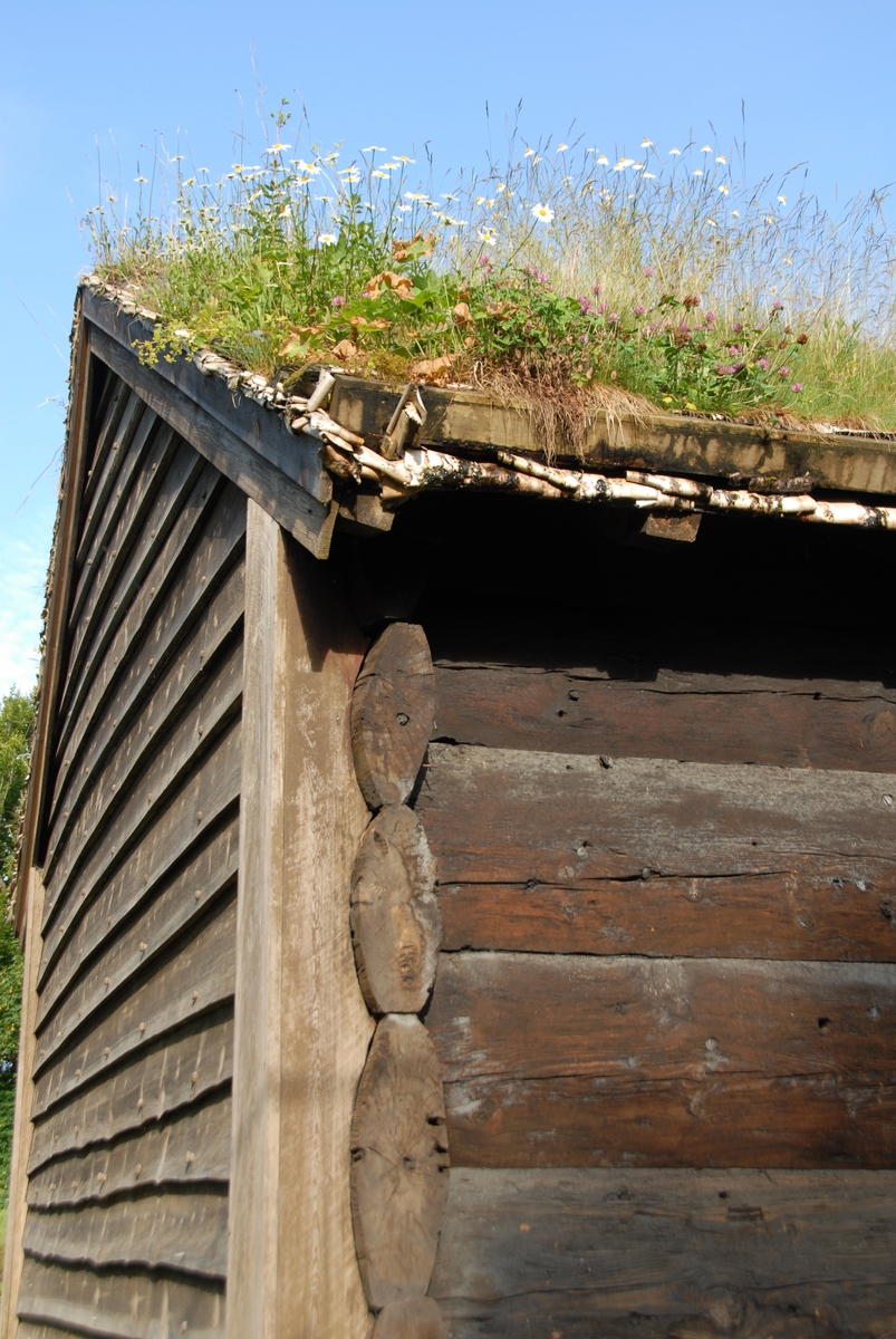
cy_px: 670
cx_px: 448
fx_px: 1731
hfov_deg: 29.0
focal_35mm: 46
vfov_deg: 42.3
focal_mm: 31
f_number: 5.6
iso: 100
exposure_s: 1/125
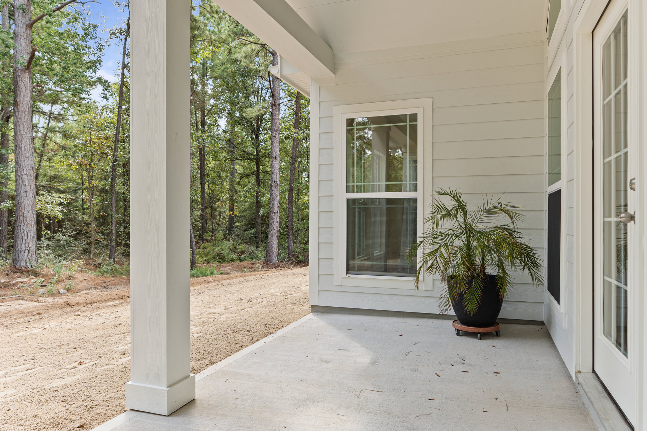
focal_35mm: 24
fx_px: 431
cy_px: 216
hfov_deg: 73.7
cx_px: 324
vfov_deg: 53.1
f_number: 4
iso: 100
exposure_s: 1/60
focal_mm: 16
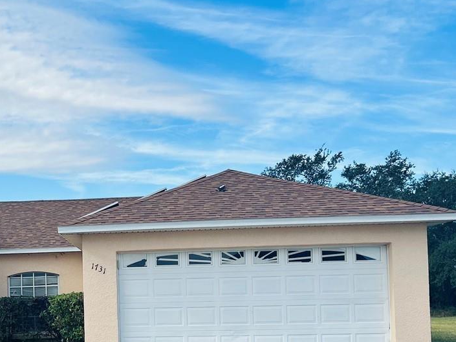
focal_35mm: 59
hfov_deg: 31.7
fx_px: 777
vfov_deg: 24.5
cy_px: 270
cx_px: 80
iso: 50
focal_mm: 5.7
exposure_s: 1/4274
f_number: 1.5
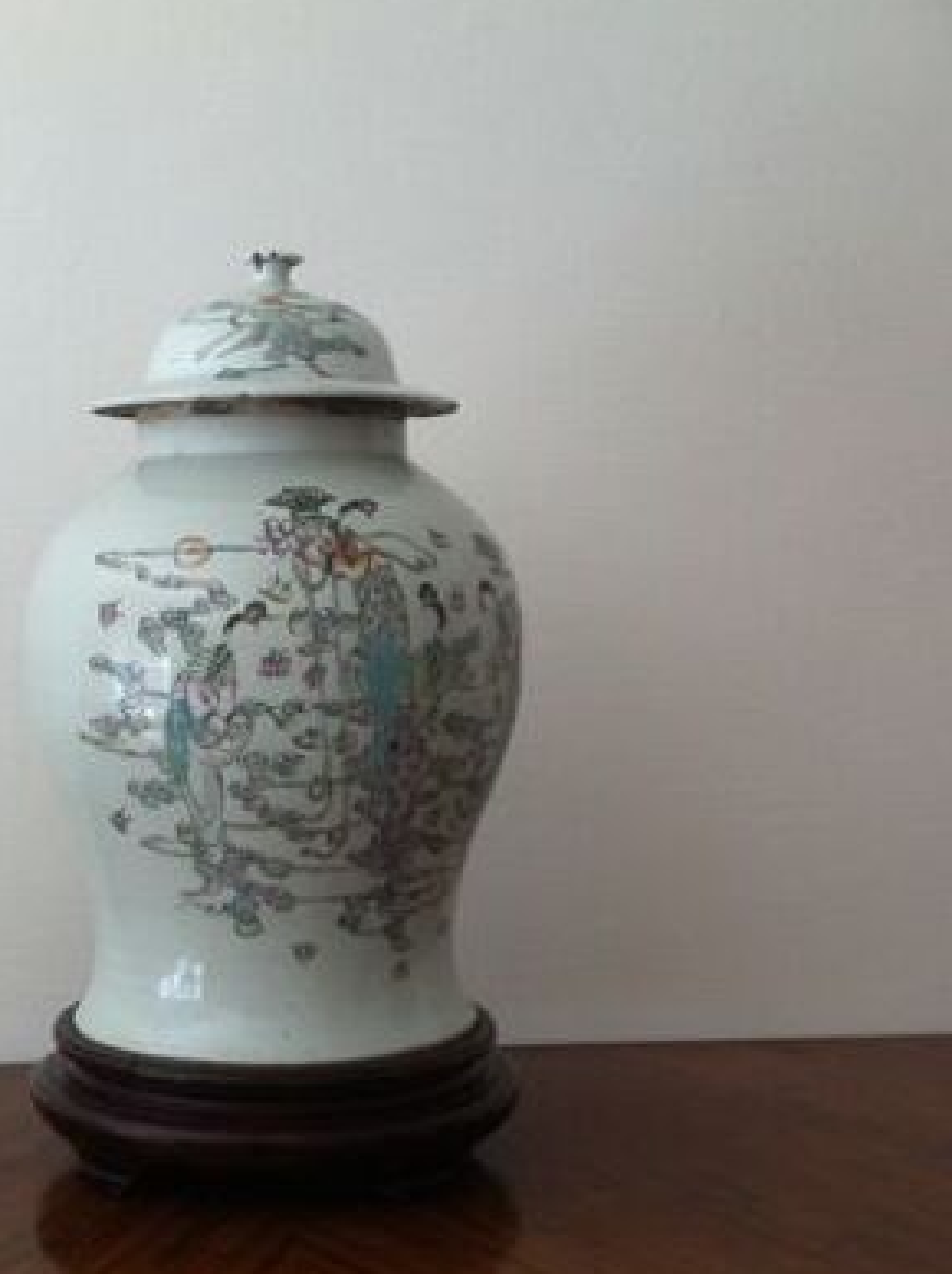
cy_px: 928
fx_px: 2131
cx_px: 227
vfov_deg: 32.7
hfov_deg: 24.9
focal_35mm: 58
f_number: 2.8
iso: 80
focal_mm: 3.85
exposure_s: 1/20
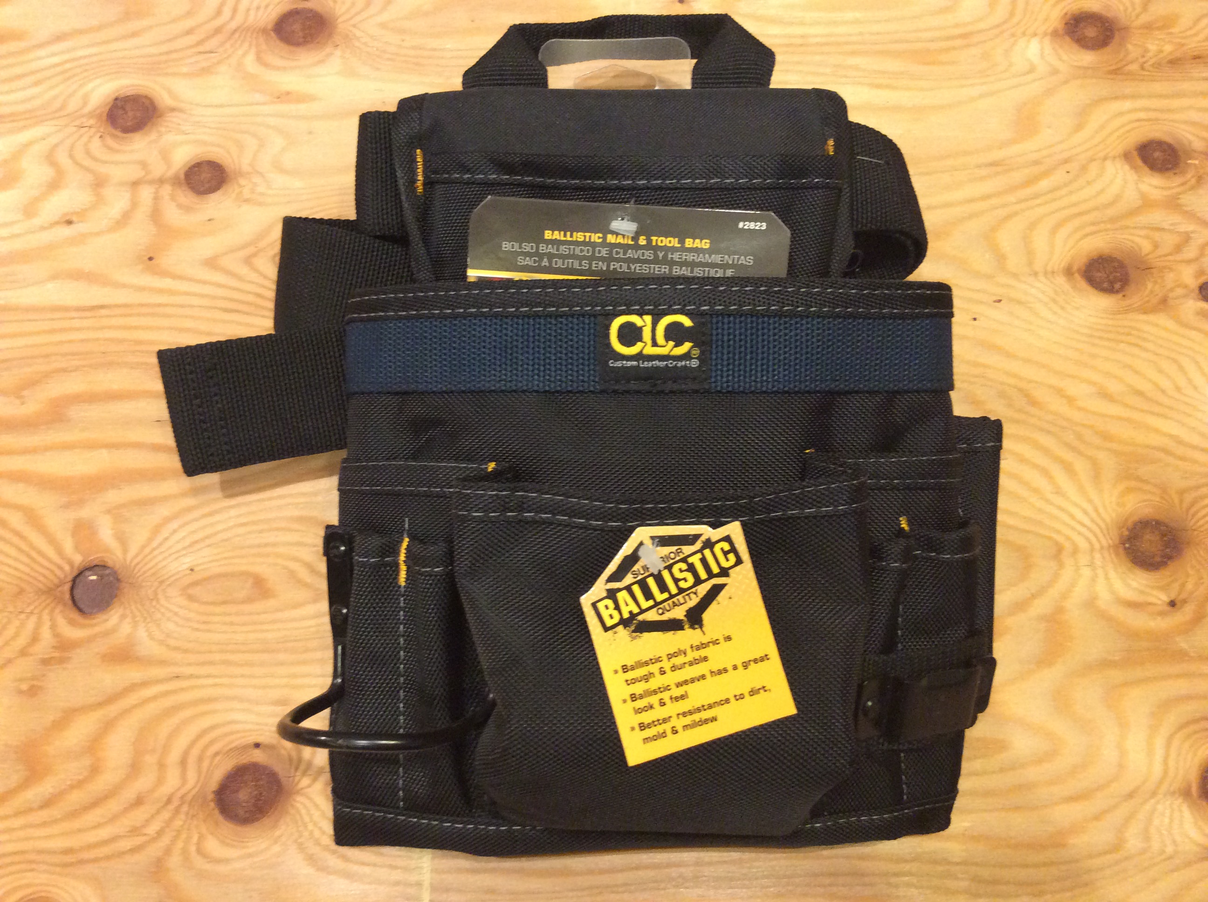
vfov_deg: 44.1
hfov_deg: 56.9
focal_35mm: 32
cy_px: 451
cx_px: 604
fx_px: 1115
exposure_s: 1/15
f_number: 2.4
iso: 250
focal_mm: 3.3
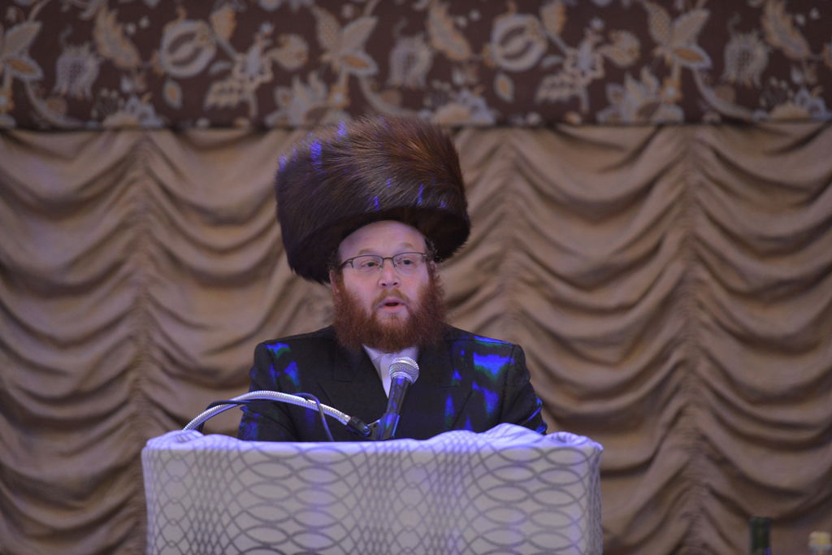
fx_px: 4623
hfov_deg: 10.3
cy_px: 278
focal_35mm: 200
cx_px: 416
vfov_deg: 6.9
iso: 2500
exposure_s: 1/80
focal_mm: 200
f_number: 2.8
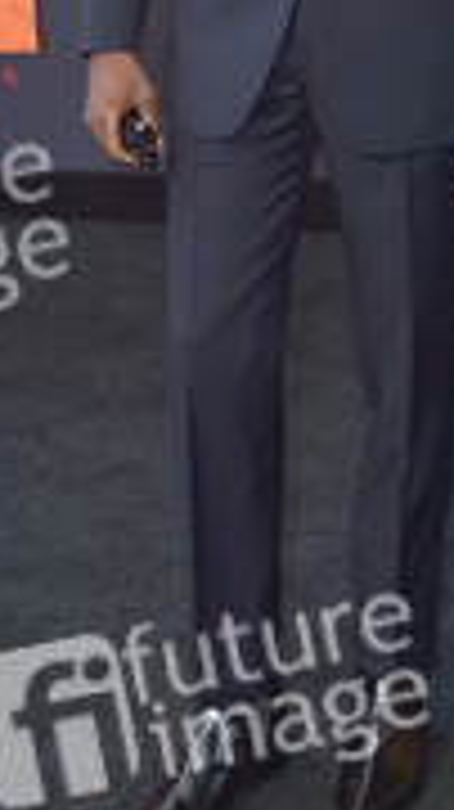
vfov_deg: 18.7
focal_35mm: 112
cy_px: 27
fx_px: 2401
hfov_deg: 10.8
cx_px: 330
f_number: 6.3
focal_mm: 48
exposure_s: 1/250
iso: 640
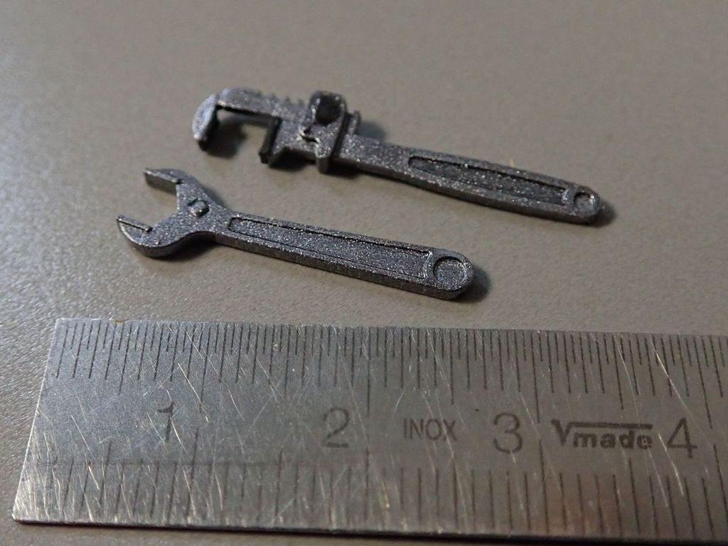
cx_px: 364
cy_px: 273
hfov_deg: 60.0
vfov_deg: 46.8
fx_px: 631
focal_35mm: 30
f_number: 2.3
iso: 640
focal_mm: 5.5
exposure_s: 1/125
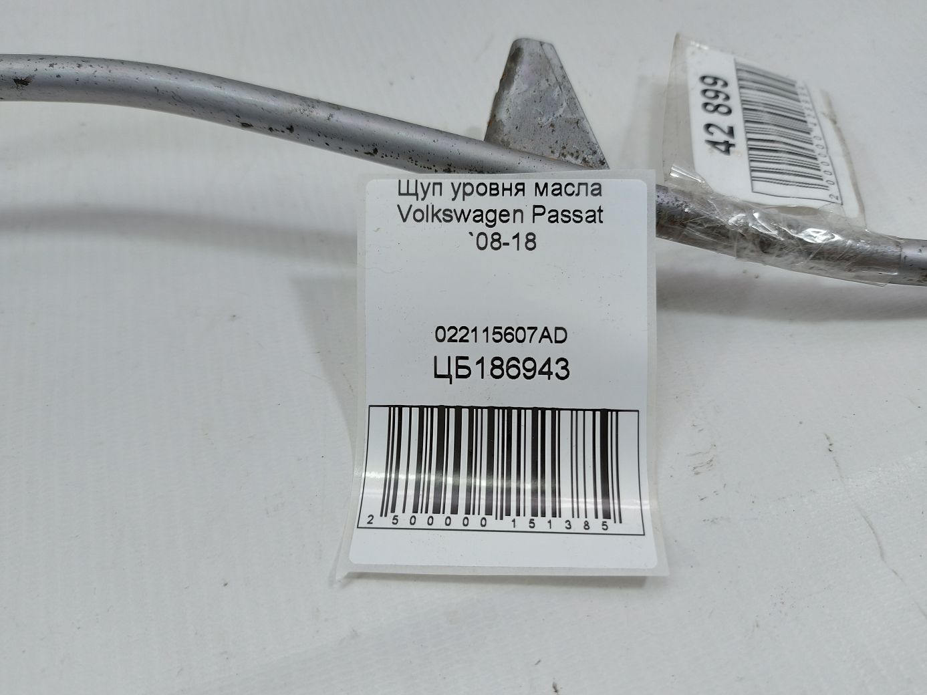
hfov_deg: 71.6
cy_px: 348
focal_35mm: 24
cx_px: 464
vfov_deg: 56.8
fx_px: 643
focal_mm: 5.23
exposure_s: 1/50
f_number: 1.8
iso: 40
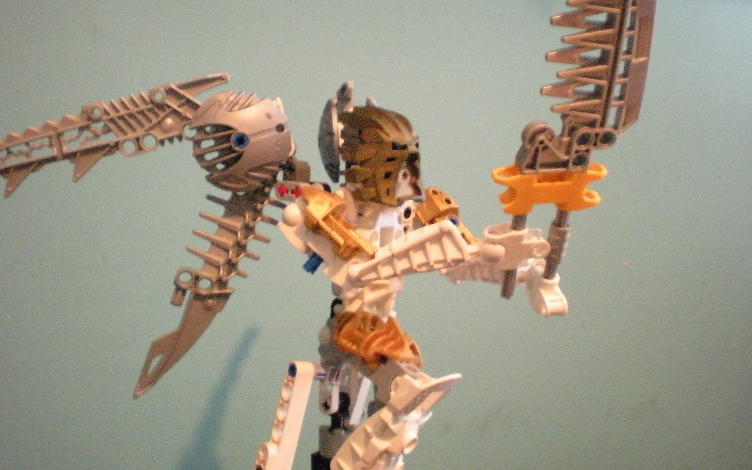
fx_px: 840
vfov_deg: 31.2
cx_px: 379
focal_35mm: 41
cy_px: 189
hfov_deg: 48.2
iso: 800
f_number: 3.1
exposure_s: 1/4.5
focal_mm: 6.3
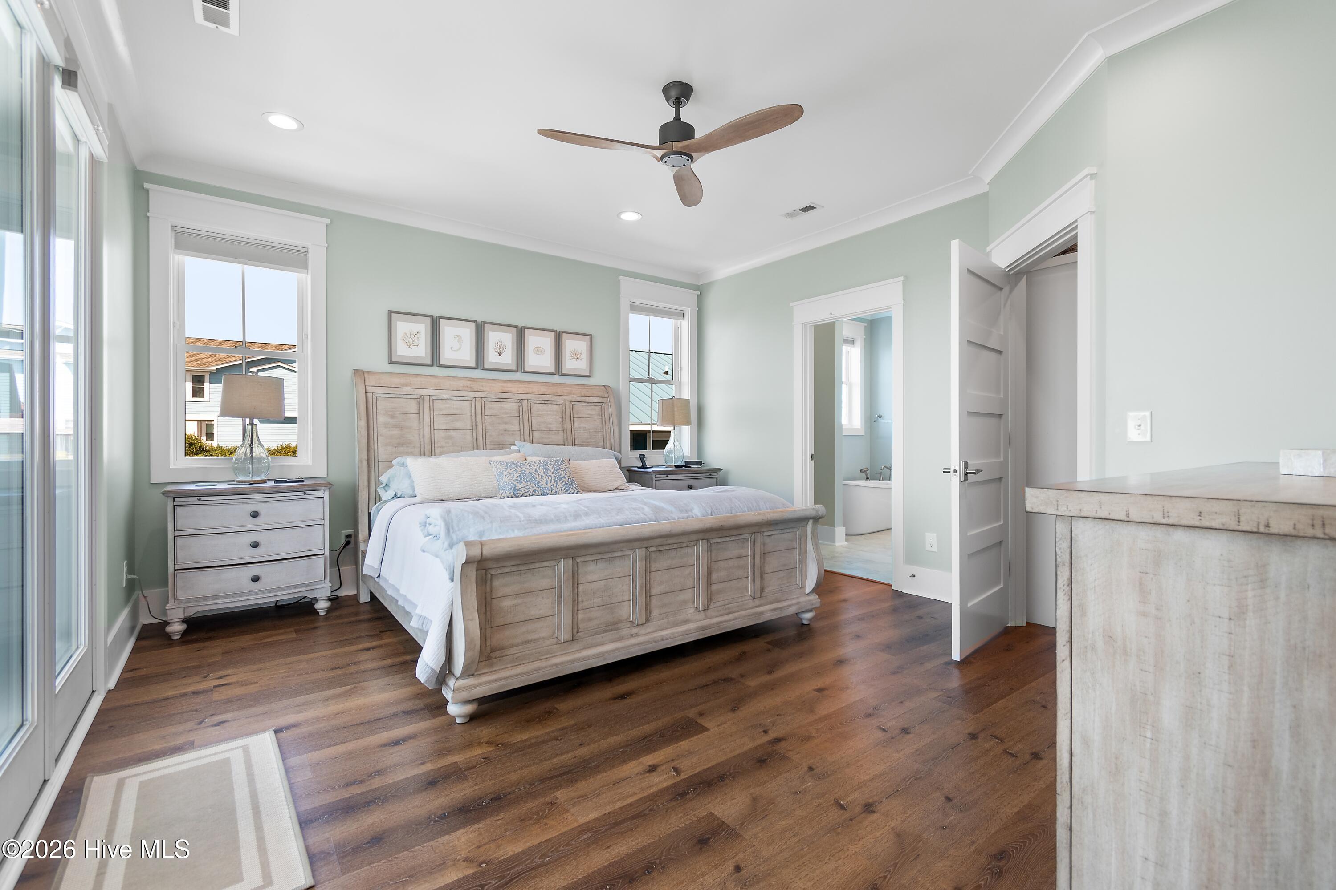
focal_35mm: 15
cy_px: 445
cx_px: 668
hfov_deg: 100.4
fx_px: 557
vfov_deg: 77.3
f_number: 4.5
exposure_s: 1/25
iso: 100
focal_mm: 10
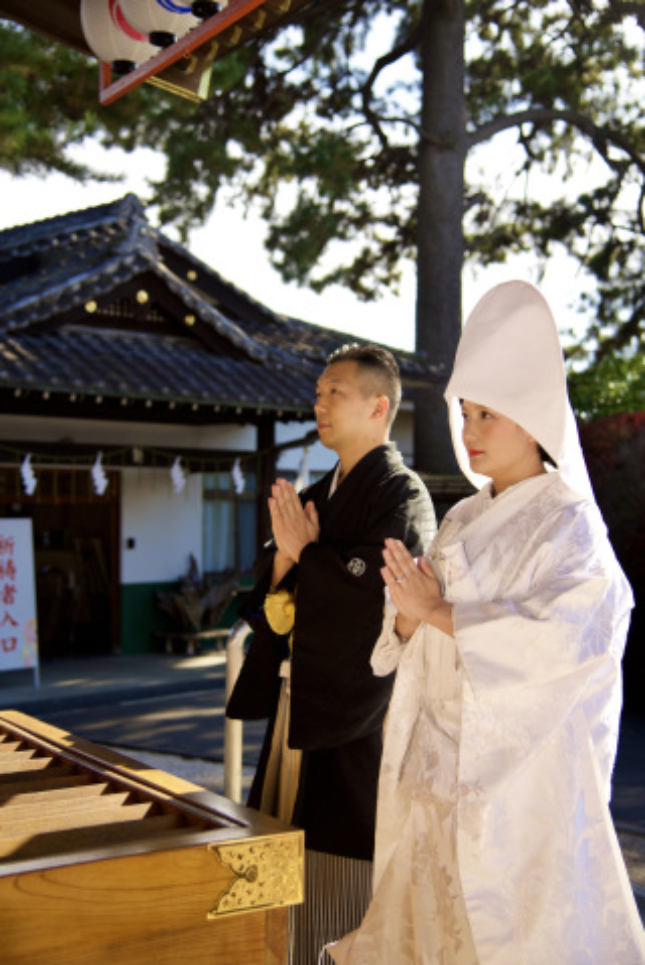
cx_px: 322
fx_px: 1288
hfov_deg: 28.1
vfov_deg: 41.1
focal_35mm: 48
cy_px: 482
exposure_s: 1/640
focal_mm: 48
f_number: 4
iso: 200
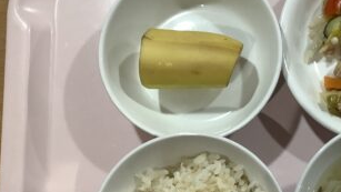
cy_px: 142
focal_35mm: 55
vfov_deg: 21.7
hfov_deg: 36.6
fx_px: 498
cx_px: 272
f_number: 2.4
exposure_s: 1/60
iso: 125
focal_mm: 3.3
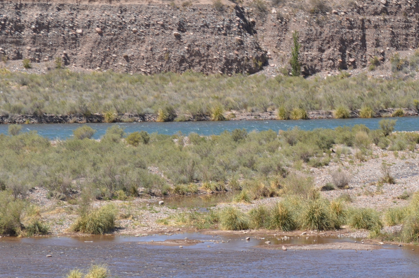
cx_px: 482
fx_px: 2223
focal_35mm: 191
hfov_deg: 10.6
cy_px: 235
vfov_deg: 7.2
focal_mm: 55
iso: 100
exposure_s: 1/250
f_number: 8
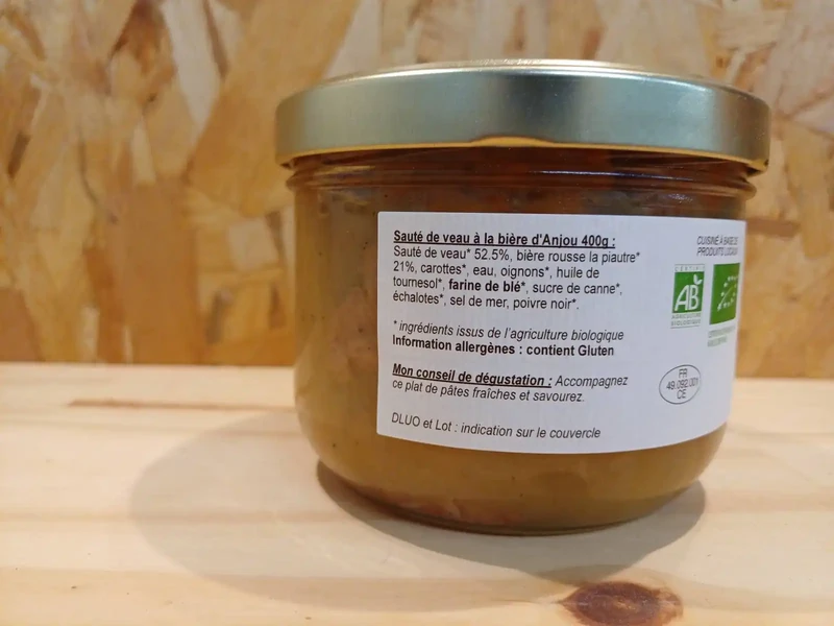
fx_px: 602
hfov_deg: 69.4
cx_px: 417
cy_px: 313
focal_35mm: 25
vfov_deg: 54.9
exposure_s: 1/50
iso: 160
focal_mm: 4.65
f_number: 1.8
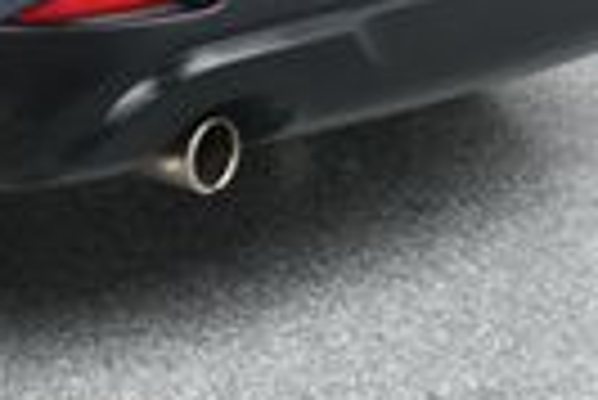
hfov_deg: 11.2
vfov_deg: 7.7
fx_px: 2877
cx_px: -409
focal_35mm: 173
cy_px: -306
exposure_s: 1/160
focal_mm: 24
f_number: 9
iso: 100
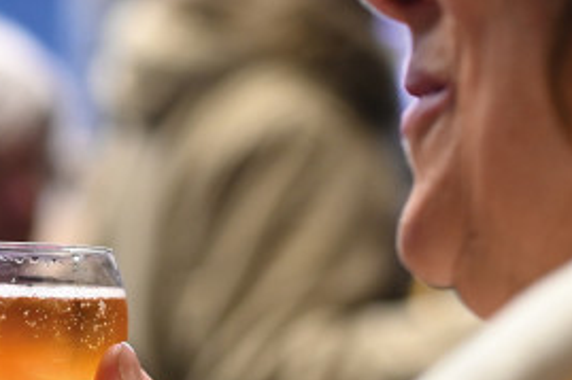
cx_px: -168
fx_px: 3017
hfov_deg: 10.6
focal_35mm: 190
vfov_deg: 7.1
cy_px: 534
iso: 1600
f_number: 2.2
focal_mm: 50
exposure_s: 1/640
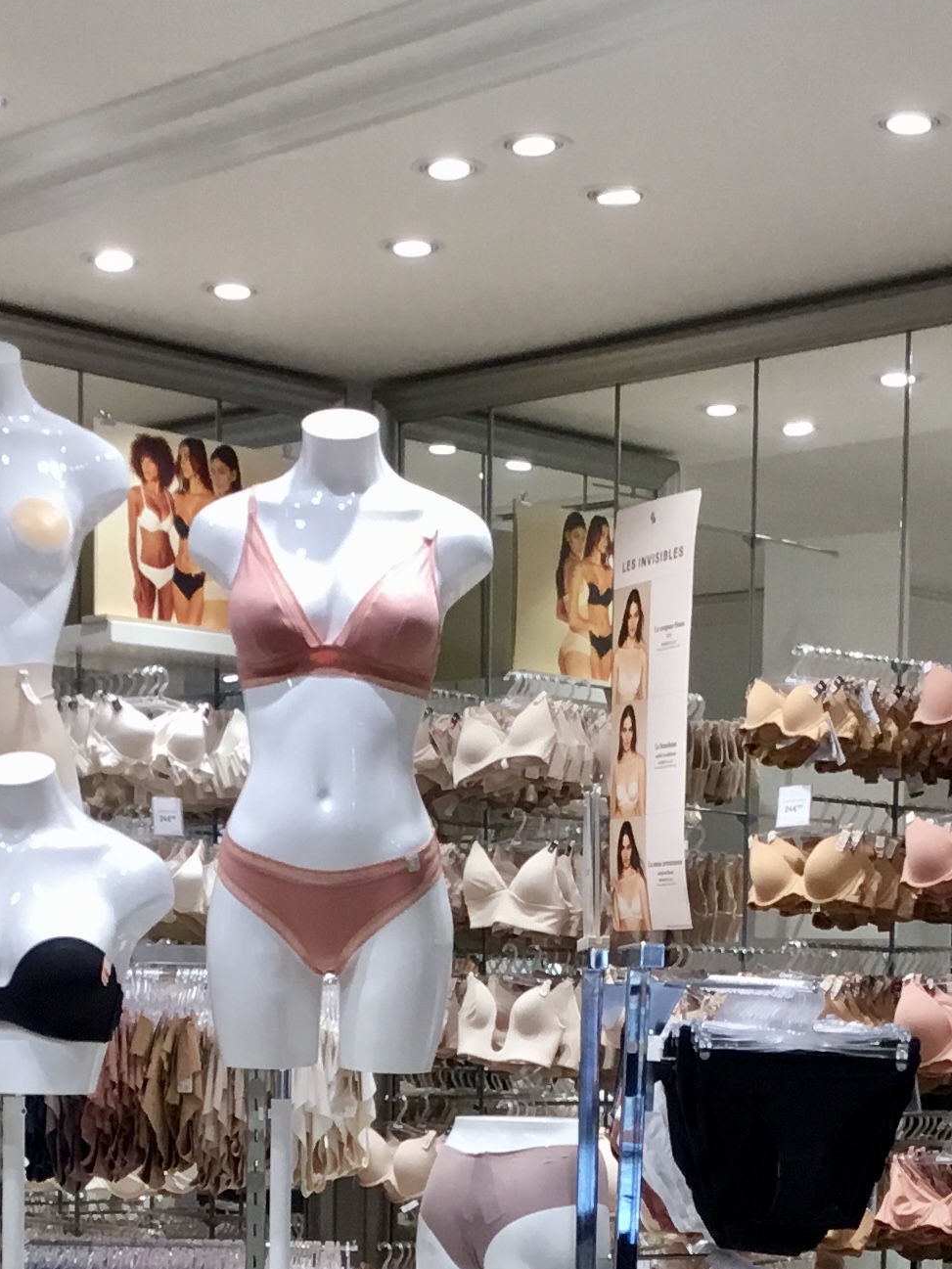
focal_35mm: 78
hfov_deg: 18.9
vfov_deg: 24.1
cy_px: 1205
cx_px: 506
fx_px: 2860
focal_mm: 3.3
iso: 25
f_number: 2.4
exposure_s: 1/33
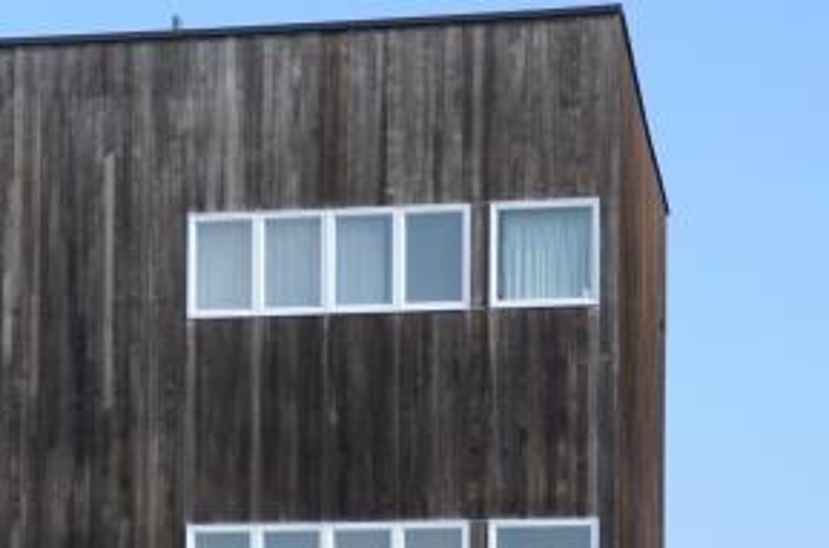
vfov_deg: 8.0
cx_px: -204
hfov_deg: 11.8
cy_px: 625
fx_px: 3904
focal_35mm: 170
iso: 160
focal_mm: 32
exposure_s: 1/800
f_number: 4.2
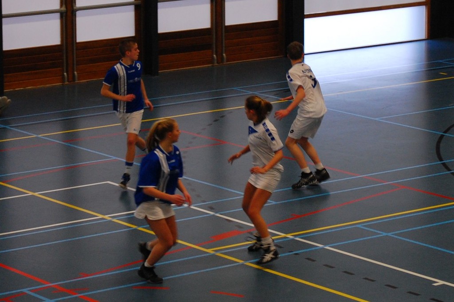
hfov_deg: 24.6
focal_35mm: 82
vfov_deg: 16.5
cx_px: 227
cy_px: 151
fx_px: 1039
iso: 800
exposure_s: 1/80
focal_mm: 55
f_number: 4.5
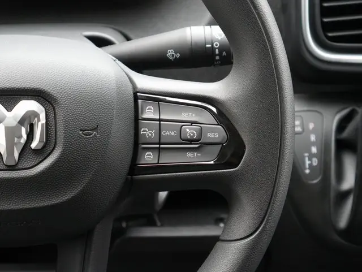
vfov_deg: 17.6
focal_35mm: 84
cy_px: 136
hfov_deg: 23.3
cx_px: 181
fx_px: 879
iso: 2000
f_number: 5.6
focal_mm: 42
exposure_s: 1/100
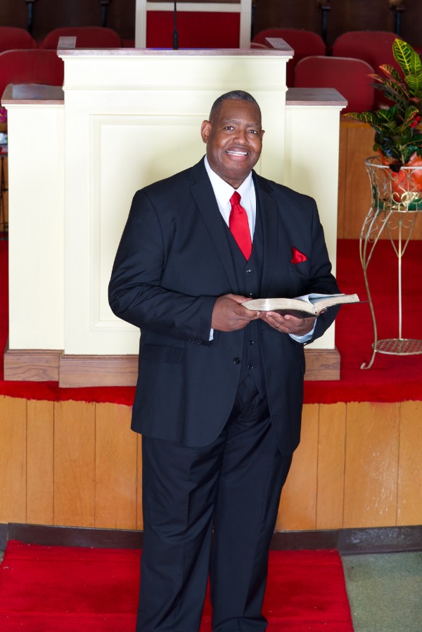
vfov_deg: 27.0
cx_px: 211
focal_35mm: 75
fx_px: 1318
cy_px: 316
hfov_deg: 18.2
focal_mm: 75
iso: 500
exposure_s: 1/50
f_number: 5.6
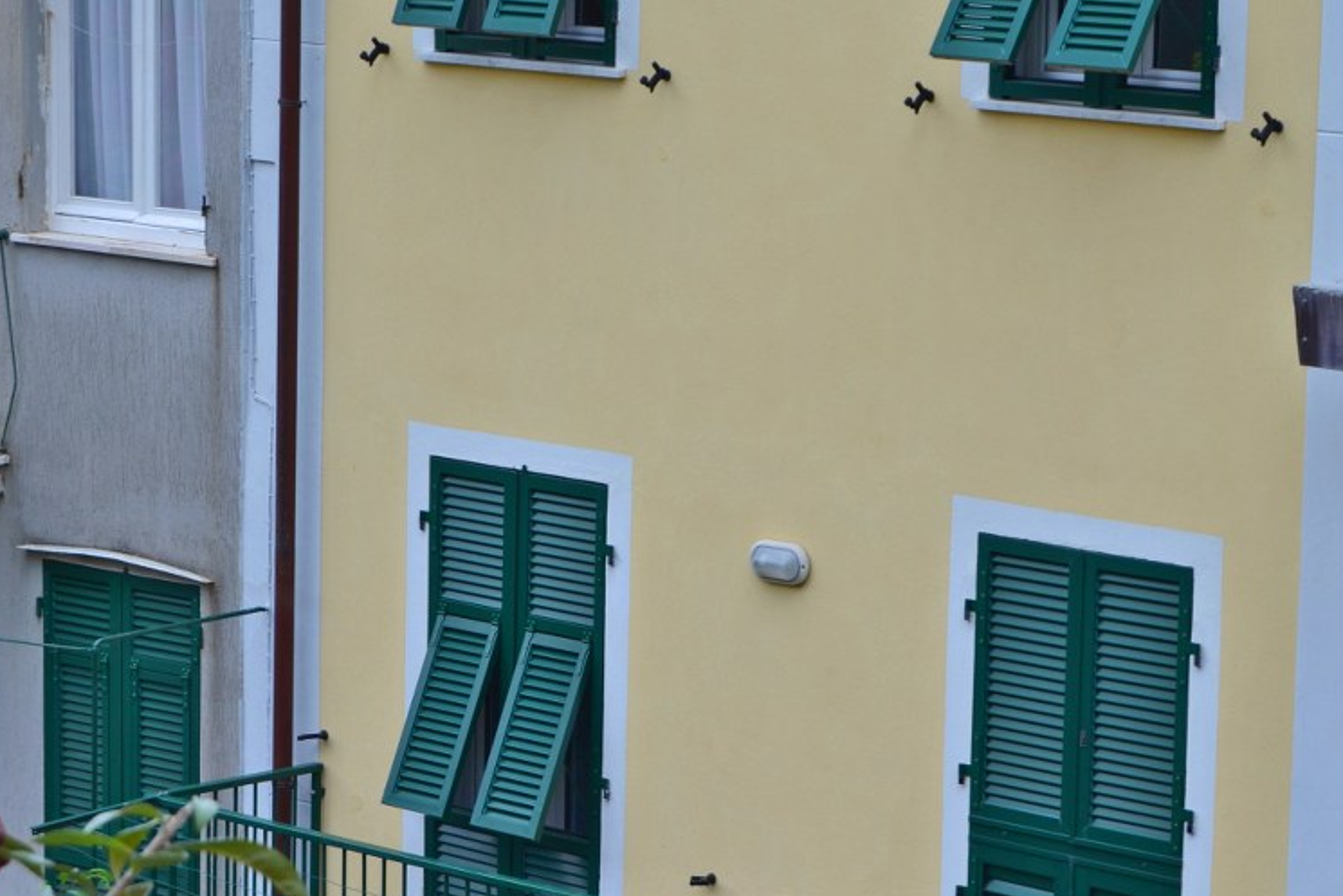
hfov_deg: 15.4
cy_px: 534
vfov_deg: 10.3
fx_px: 4955
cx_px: 701
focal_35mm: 133
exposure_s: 1/125
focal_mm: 55
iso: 160
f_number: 5.6
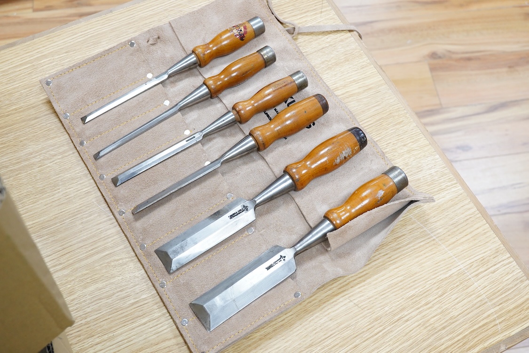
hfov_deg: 43.6
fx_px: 661
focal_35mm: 45
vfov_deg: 29.9
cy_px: 176
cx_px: 264
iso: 2500
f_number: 10
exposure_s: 1/100
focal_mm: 30
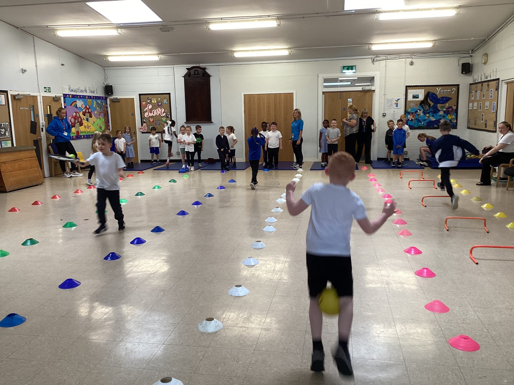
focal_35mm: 31
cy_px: 192
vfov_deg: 45.4
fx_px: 460
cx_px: 257
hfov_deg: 58.4
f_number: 2.4
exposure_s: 1/50
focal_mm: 3.3
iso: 64
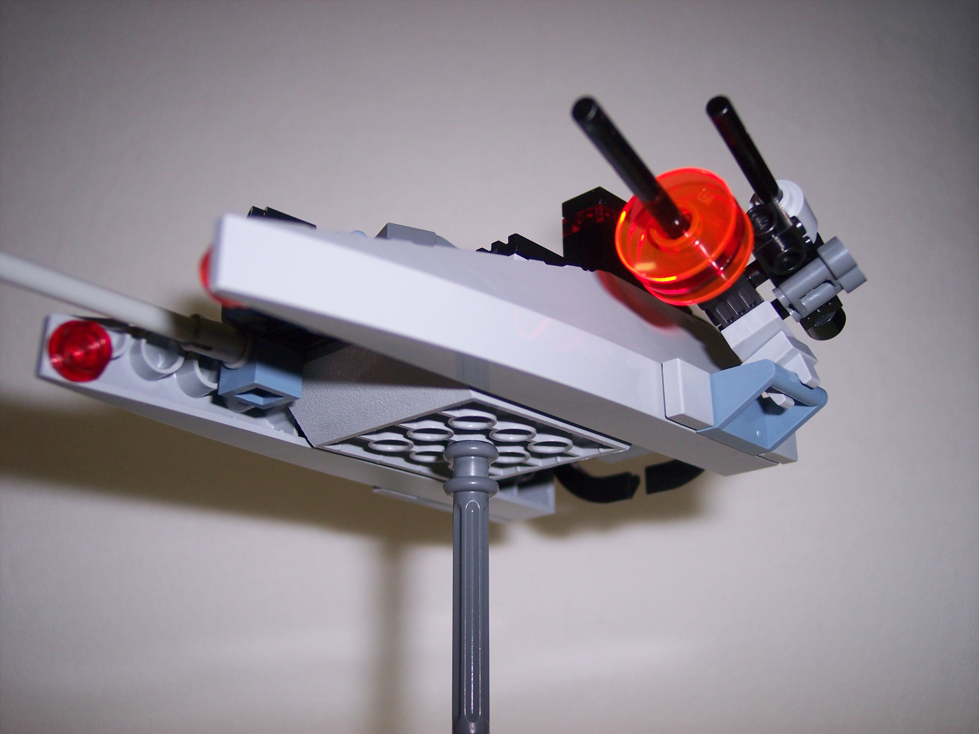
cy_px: 367
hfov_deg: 47.9
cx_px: 490
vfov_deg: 36.8
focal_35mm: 39
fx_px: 1103
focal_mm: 8
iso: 100
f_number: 2.8
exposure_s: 1/60
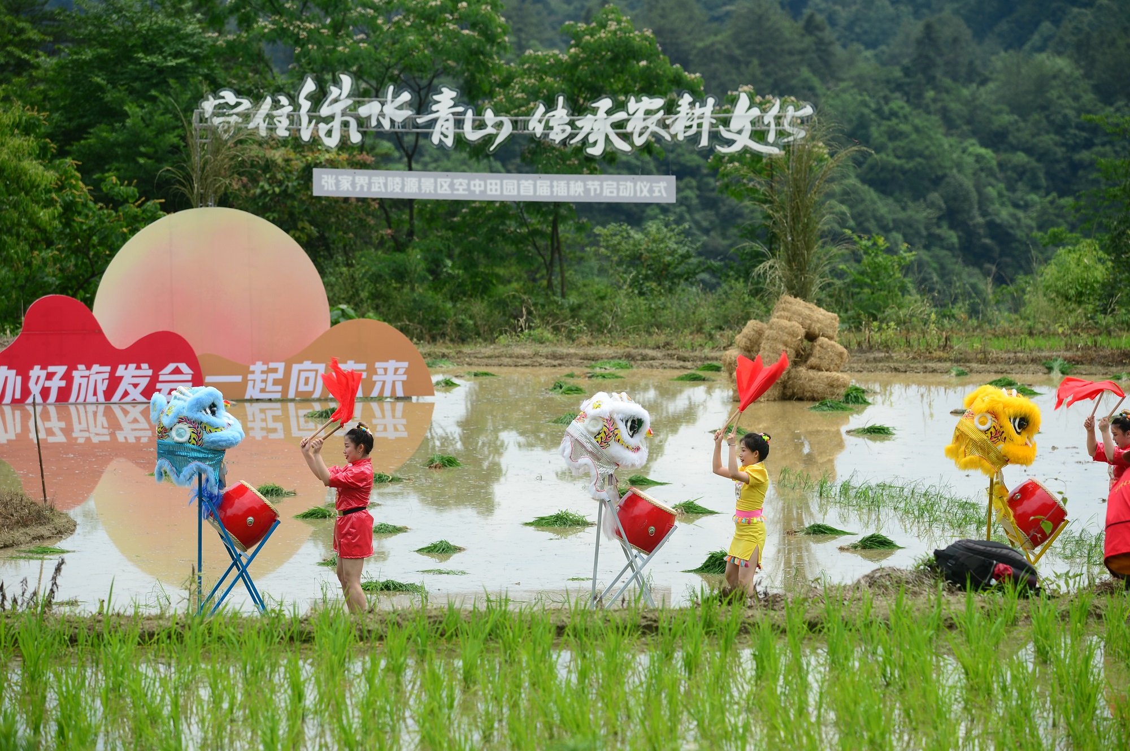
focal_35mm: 210
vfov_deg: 6.5
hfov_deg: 9.8
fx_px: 6585
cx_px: 565
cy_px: 376
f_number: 8
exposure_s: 1/320
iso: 100
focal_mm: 210
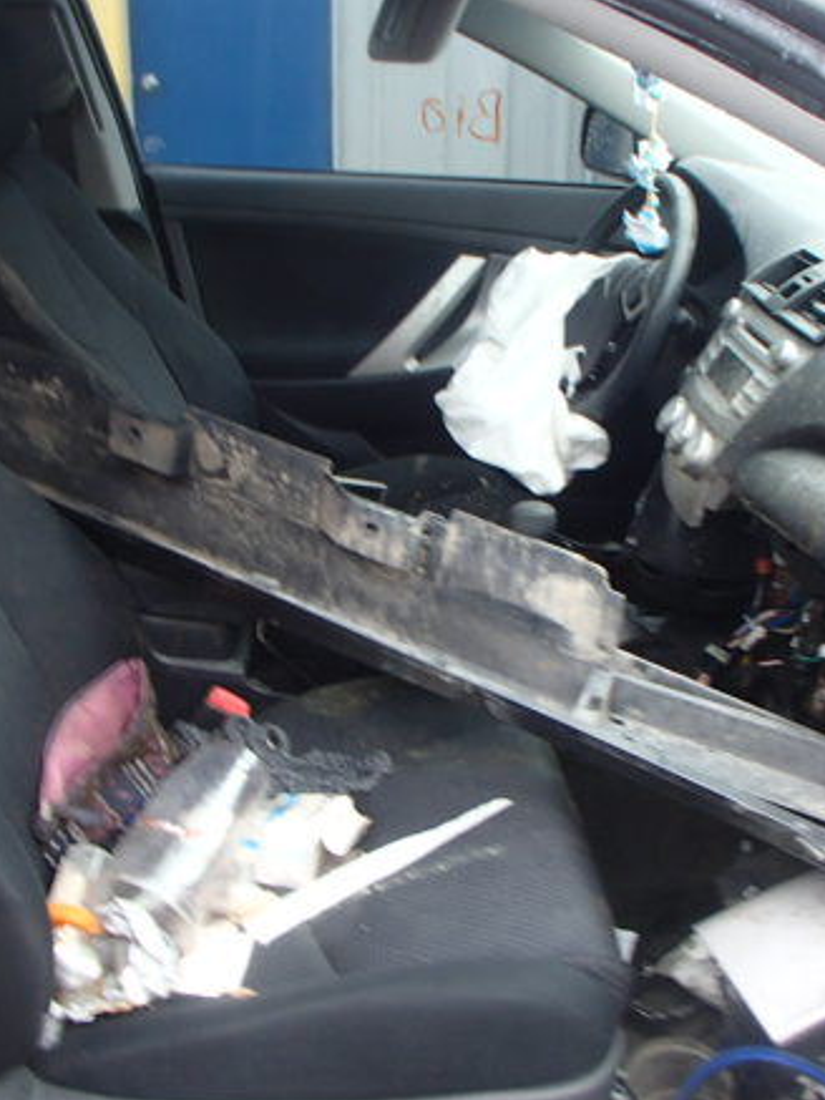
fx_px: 1302
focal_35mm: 41
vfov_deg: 45.8
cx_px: 428
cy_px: 541
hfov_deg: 35.1
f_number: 3.9
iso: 200
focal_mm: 5
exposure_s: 1/30
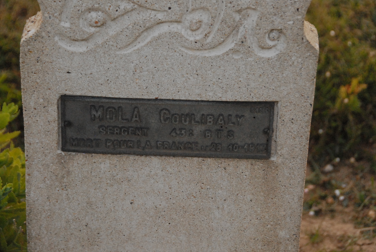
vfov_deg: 9.6
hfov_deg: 14.2
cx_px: 190
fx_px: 1507
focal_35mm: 144
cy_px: 124
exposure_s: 1/400
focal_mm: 90
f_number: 7.1
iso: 1600
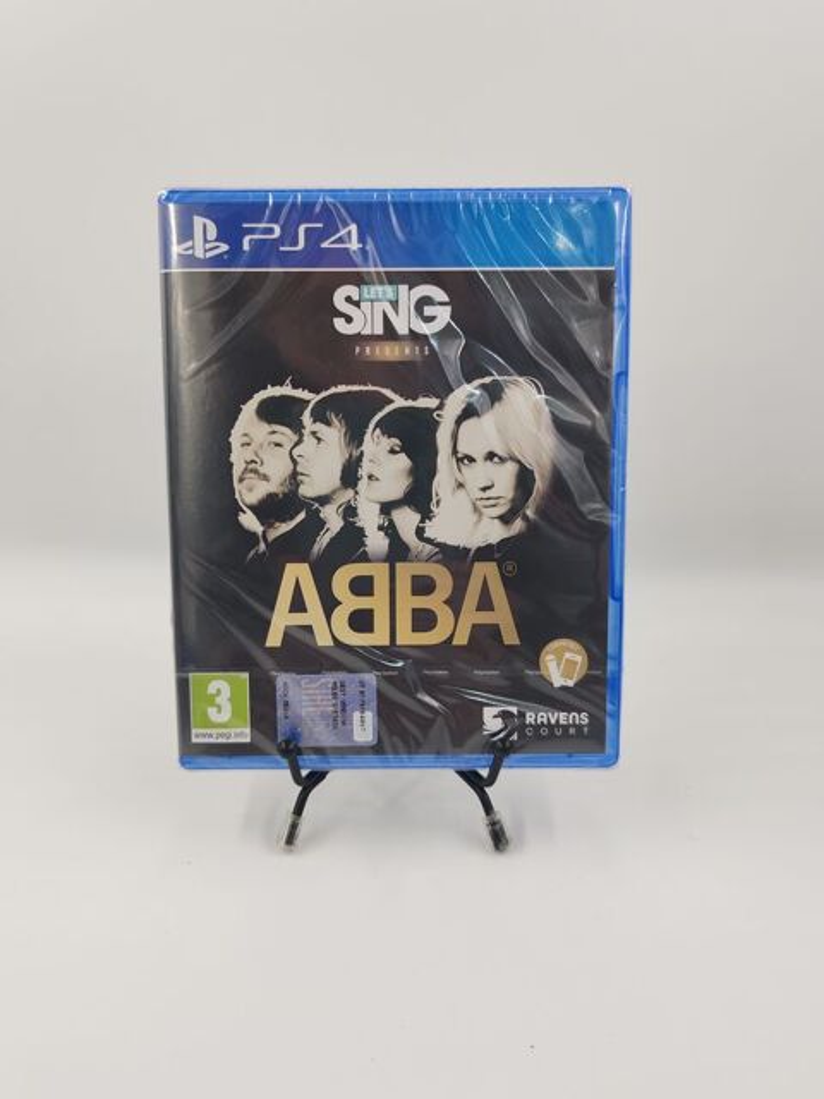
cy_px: 550
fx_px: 857
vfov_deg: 65.3
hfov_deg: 51.4
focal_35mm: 27
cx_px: 412
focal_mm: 6.12
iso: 400
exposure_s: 1/100
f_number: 1.9
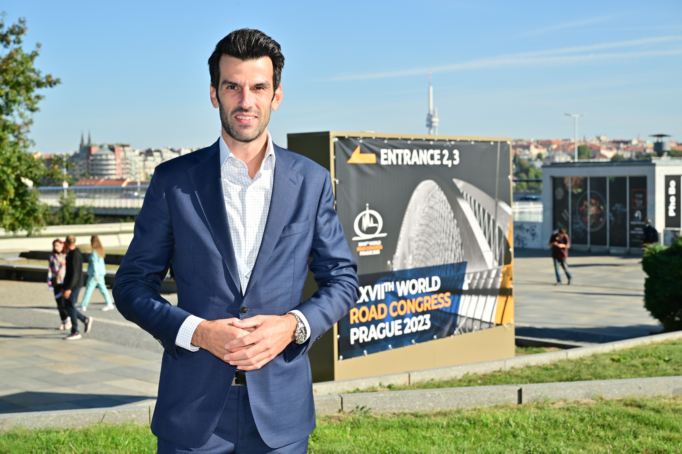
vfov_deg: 23.0
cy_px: 227
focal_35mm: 59
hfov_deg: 33.9
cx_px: 341
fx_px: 1118
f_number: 9
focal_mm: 59
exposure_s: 1/160
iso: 64
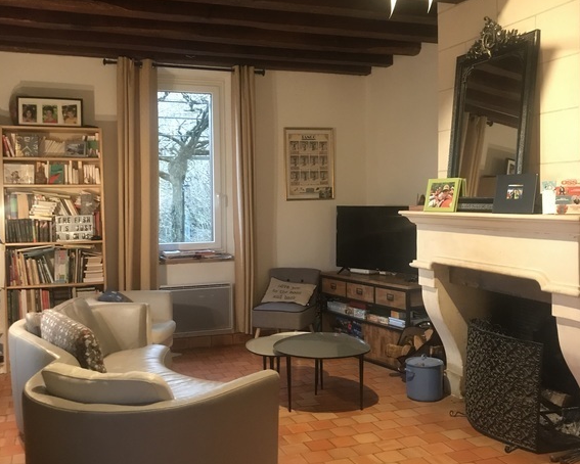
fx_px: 635
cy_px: 210
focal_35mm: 37
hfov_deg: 49.1
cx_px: 287
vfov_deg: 40.1
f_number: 1.8
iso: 100
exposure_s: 1/7
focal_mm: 3.99
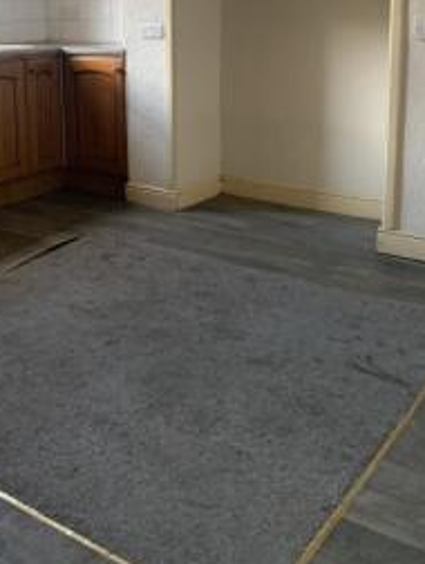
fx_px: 734
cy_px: 93
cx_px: 101
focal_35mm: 45
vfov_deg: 39.9
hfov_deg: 31.6
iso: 320
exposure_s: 1/60
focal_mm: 4.25
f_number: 1.8
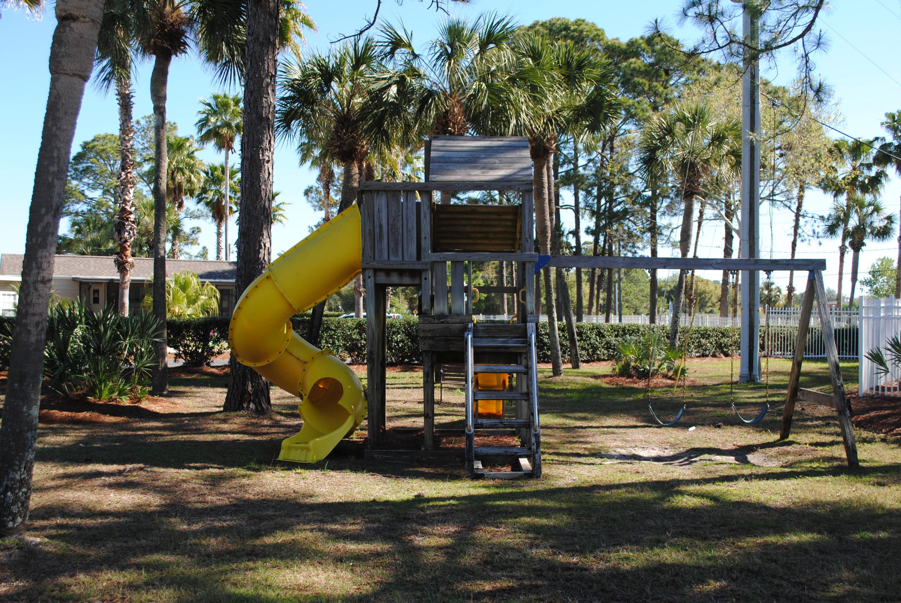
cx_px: 450
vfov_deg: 37.0
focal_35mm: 36
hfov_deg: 53.1
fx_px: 902
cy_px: 302
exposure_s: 1/160
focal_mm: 24
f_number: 6.3
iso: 100
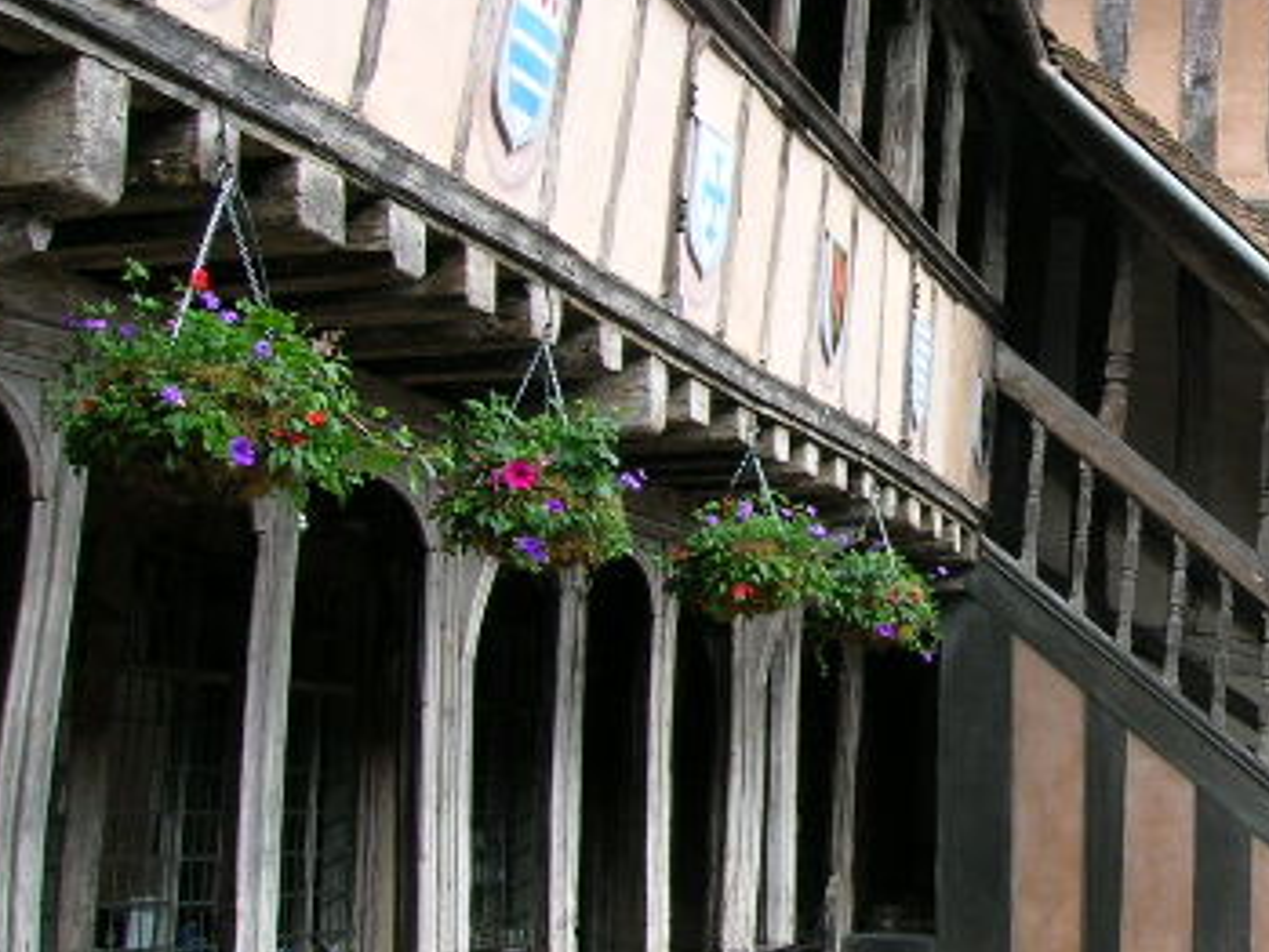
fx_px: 2640
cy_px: 280
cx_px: 1229
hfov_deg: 25.8
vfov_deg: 20.3
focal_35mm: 72
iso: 50
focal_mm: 5.7
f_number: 4.9
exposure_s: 1/72.7
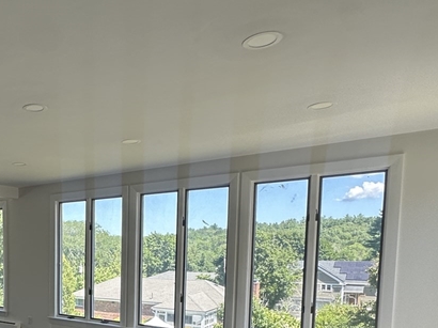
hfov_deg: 47.2
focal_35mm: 35
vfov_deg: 38.2
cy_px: 288
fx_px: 443
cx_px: 42
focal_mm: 2.22
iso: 40
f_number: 2.2
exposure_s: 1/157
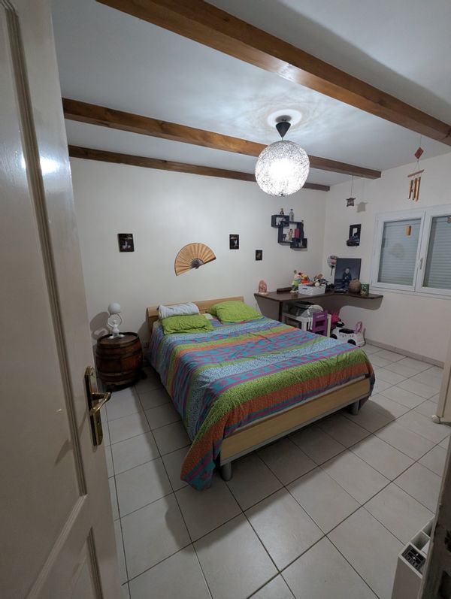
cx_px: 226
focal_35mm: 13
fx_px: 225
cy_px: 300
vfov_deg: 106.1
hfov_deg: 90.1
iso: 473
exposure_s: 1/23.8
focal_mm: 1.95
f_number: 2.2
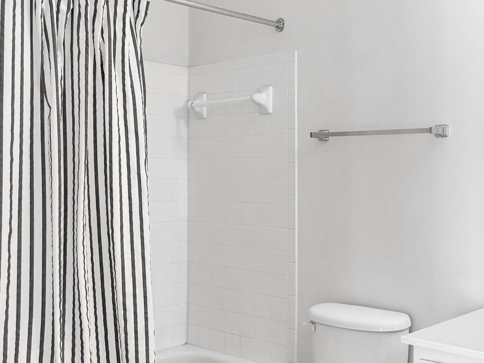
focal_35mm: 42
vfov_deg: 34.0
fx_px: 587
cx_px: 372
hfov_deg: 43.2
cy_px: 244
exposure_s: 1/120
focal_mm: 5.96
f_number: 1.6
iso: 100
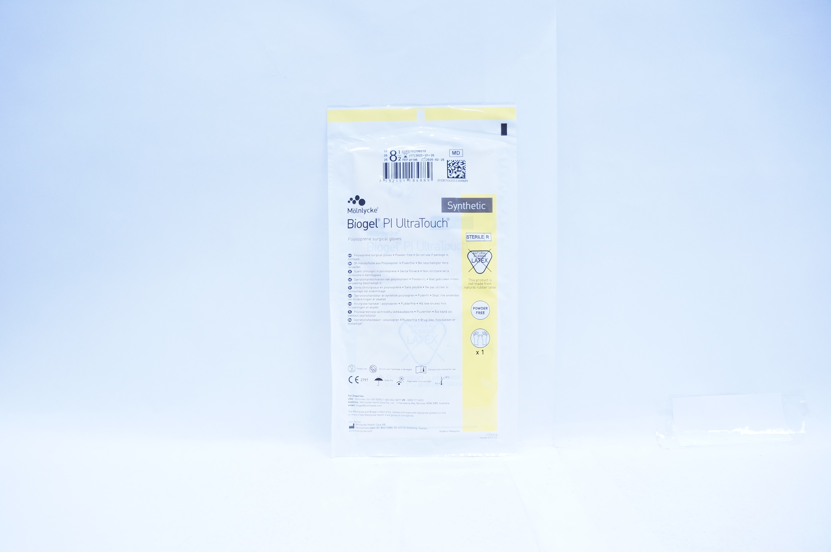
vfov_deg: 47.8
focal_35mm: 27
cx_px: 416
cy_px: 276
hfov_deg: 67.4
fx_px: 623
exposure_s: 1/250
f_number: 4
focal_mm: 18
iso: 800
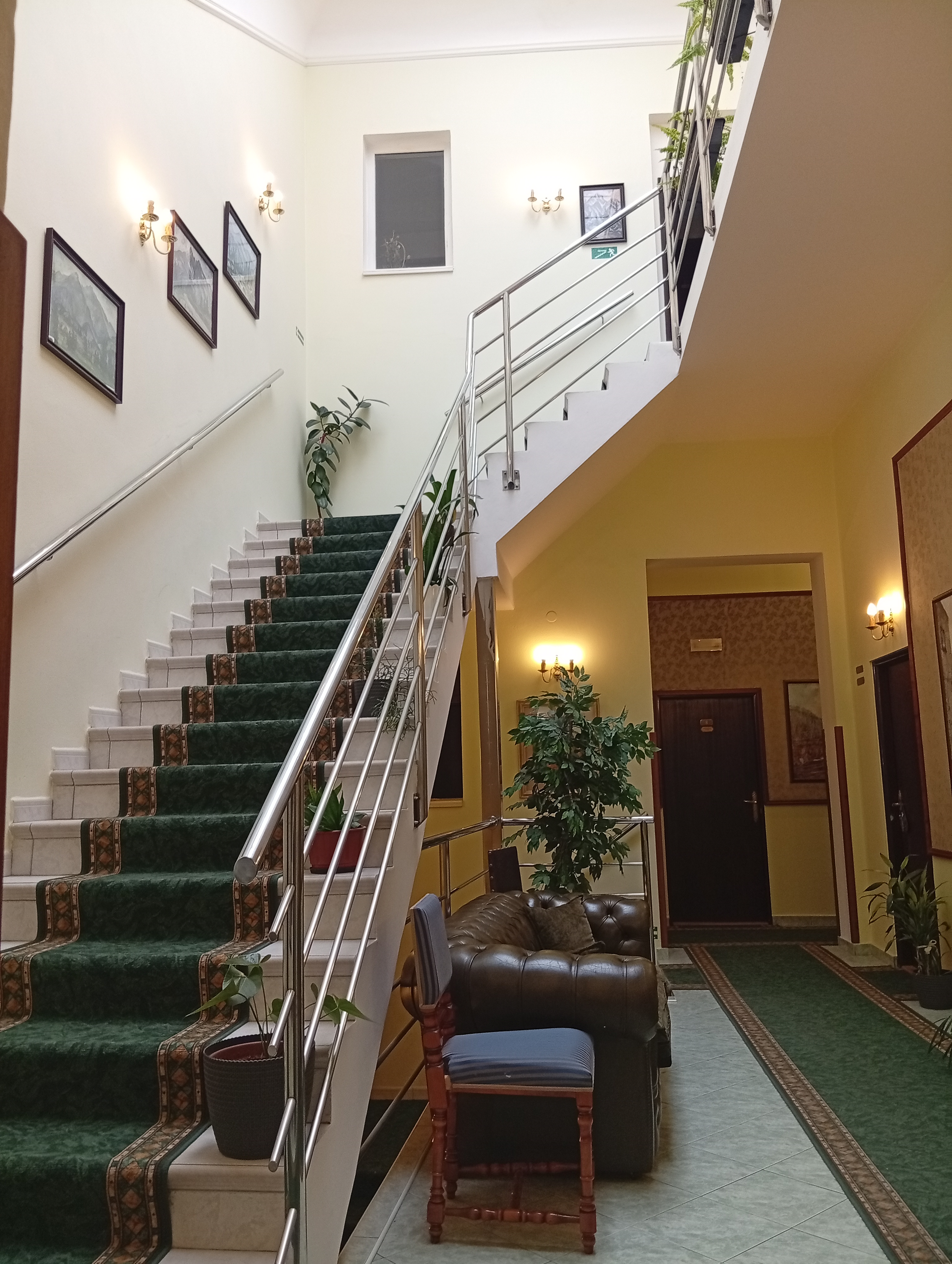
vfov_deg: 65.2
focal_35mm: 27
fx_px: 988
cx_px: 476
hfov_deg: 51.5
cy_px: 632
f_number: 1.8
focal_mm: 3.84
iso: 183
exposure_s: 1/50
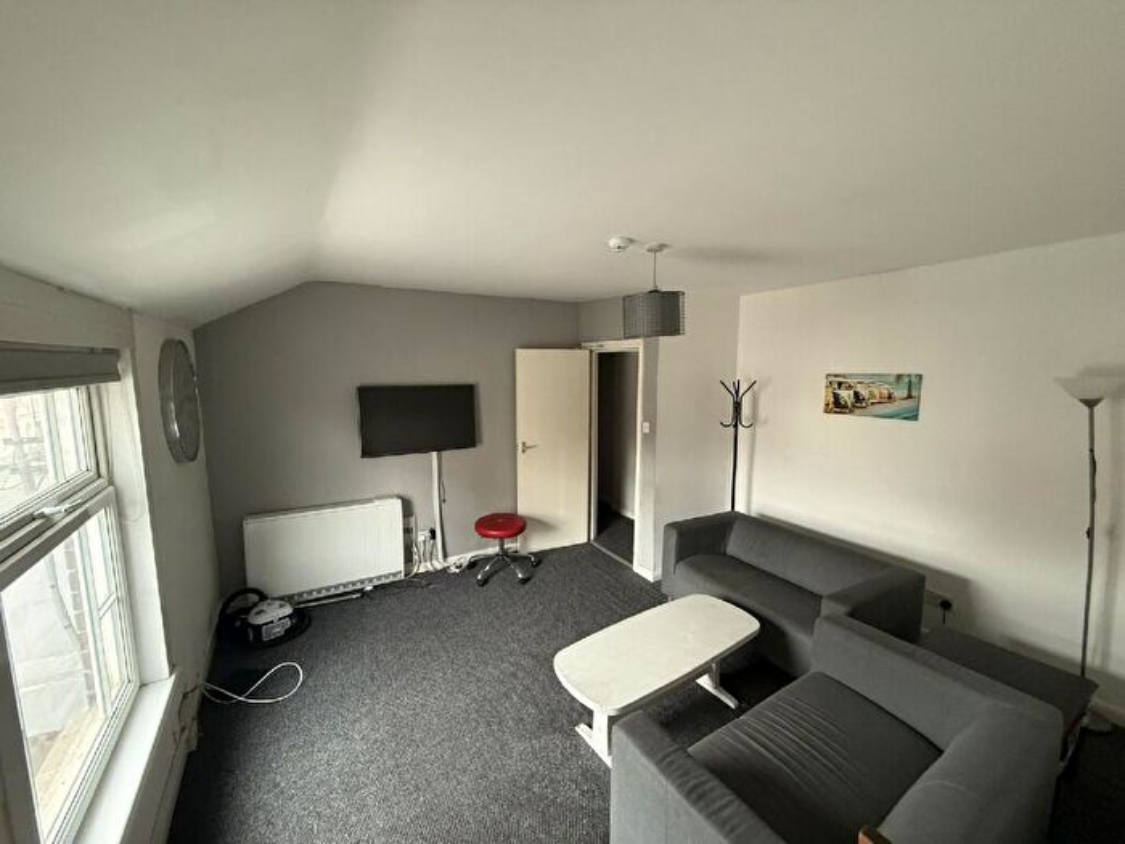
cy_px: 422
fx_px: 455
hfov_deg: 102.1
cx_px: 562
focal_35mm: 14
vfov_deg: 85.7
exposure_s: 1/60
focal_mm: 2.22
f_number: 2.2
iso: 400
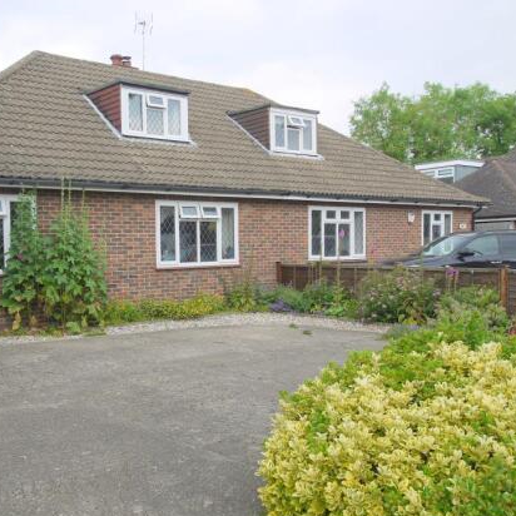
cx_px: 187
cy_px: 264
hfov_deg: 46.7
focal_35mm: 35
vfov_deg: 47.2
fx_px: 590
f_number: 6.3
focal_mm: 14
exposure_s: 1/125
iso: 100
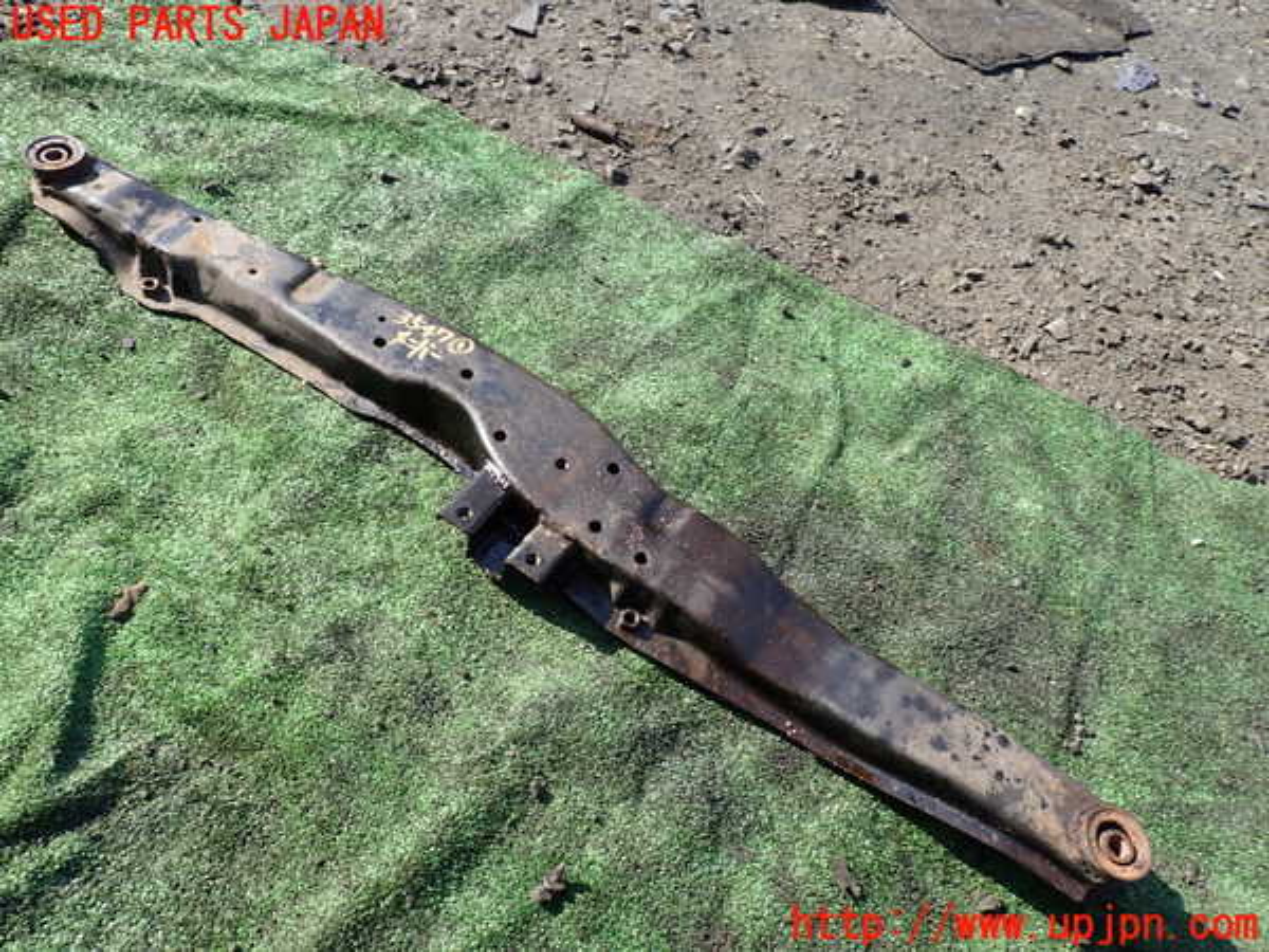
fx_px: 916
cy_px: 476
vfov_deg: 54.9
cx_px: 634
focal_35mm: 25
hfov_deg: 69.4
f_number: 2.8
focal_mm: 4.5
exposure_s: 1/500
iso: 100
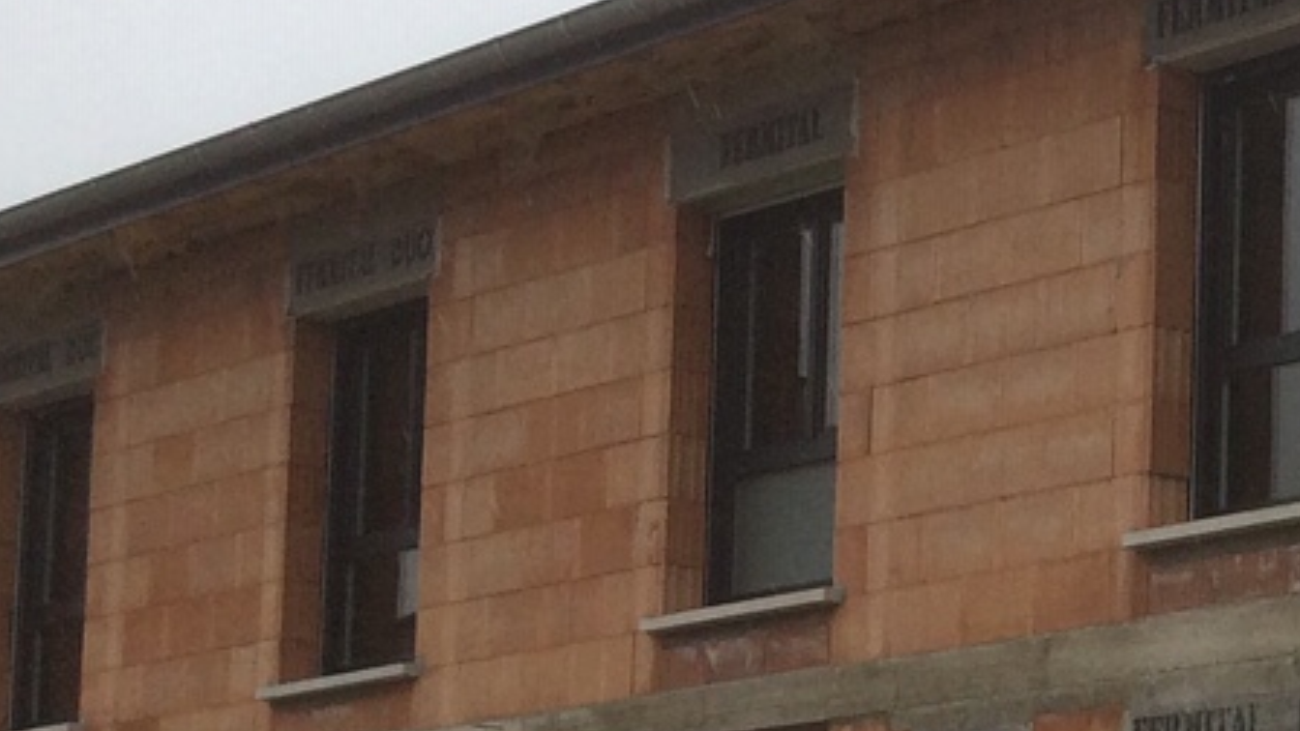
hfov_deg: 16.6
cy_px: 896
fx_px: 3964
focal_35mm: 115
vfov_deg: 10.4
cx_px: 2063
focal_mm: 4.15
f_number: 2.2
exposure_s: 1/488
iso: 32
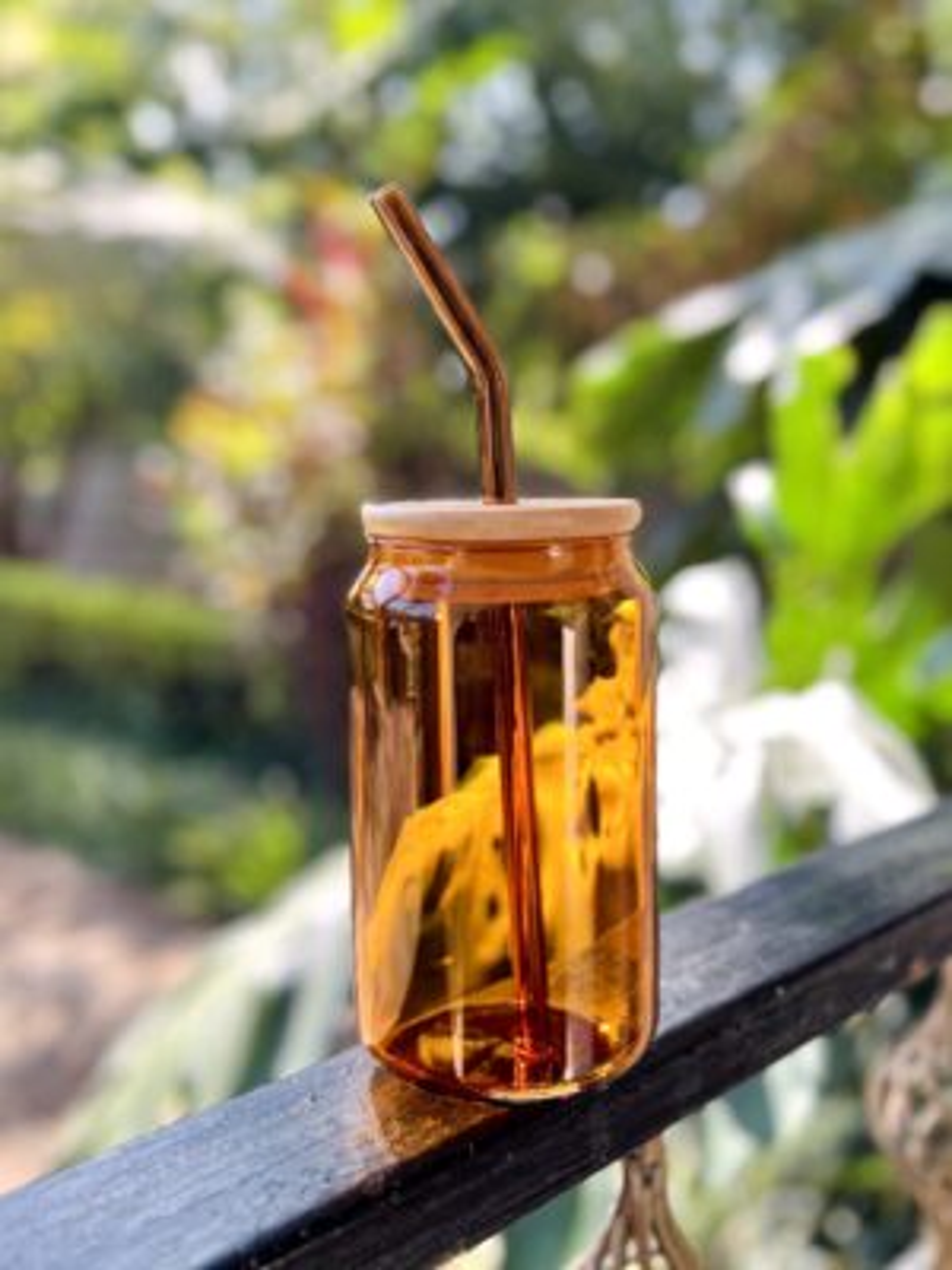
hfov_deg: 53.1
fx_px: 953
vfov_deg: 67.3
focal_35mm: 26
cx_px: 476
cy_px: 635
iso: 50
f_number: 1.6
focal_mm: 5.1
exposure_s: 1/520
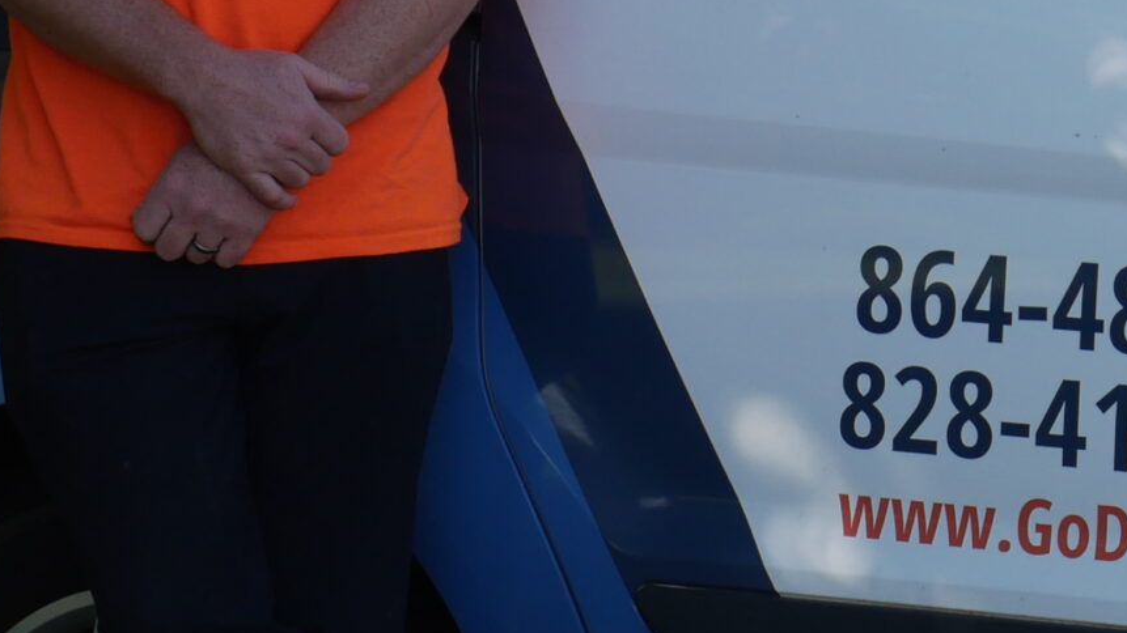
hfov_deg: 13.0
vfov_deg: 7.5
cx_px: 1219
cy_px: 98
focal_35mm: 162
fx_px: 4840
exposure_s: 1/200
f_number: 7.1
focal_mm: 25
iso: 200
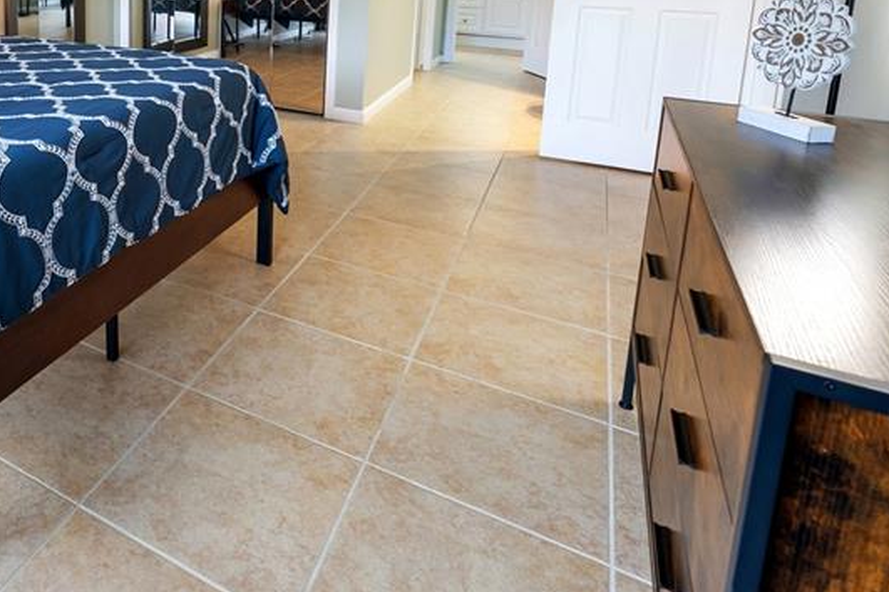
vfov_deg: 43.2
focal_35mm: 27
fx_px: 667
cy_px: 43
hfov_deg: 59.6
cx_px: 127
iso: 400
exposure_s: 1/5
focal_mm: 14
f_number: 7.1
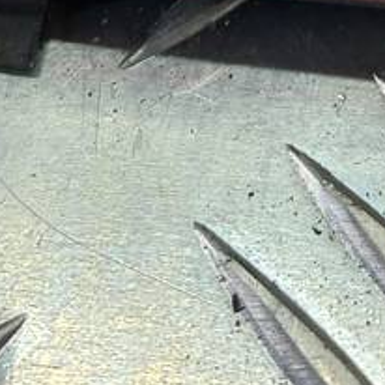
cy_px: -292
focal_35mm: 110
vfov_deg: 14.2
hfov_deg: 15.8
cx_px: 230
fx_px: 1384
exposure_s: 1/50
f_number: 1.8
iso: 50
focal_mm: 4.6
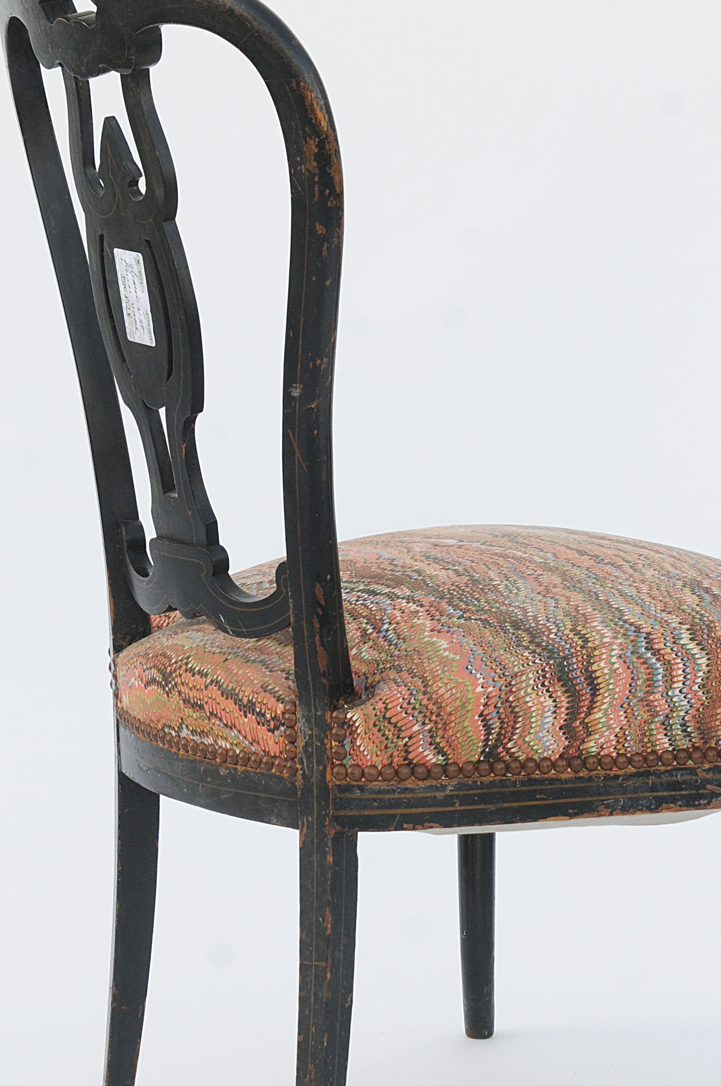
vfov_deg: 22.4
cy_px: 560
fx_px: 2741
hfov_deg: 15.0
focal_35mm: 91
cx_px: 432
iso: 400
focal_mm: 48
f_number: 7.1
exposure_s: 1/125
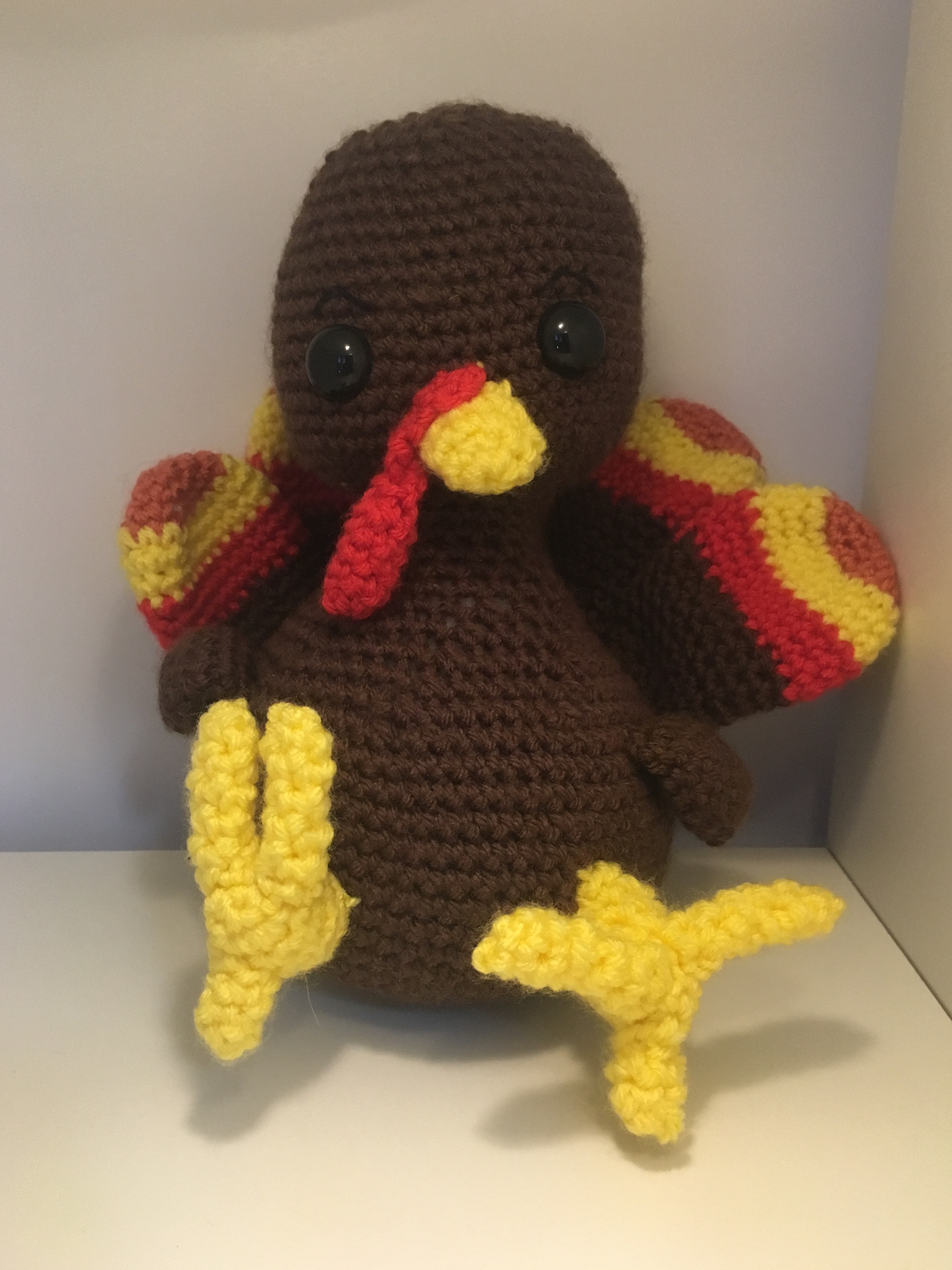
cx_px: 466
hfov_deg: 46.8
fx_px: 1100
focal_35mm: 30
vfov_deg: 60.0
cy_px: 633
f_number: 2.2
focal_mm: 4.15
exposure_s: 1/20
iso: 200
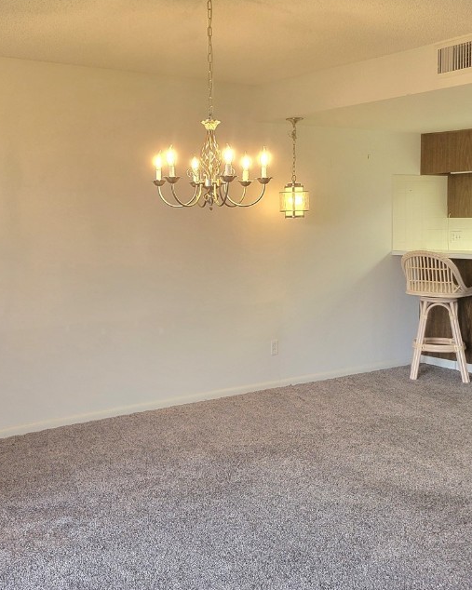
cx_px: 167
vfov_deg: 44.7
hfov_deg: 36.2
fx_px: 716
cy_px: 254
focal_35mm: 41
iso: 200
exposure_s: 1/120
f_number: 1.8
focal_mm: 5.4
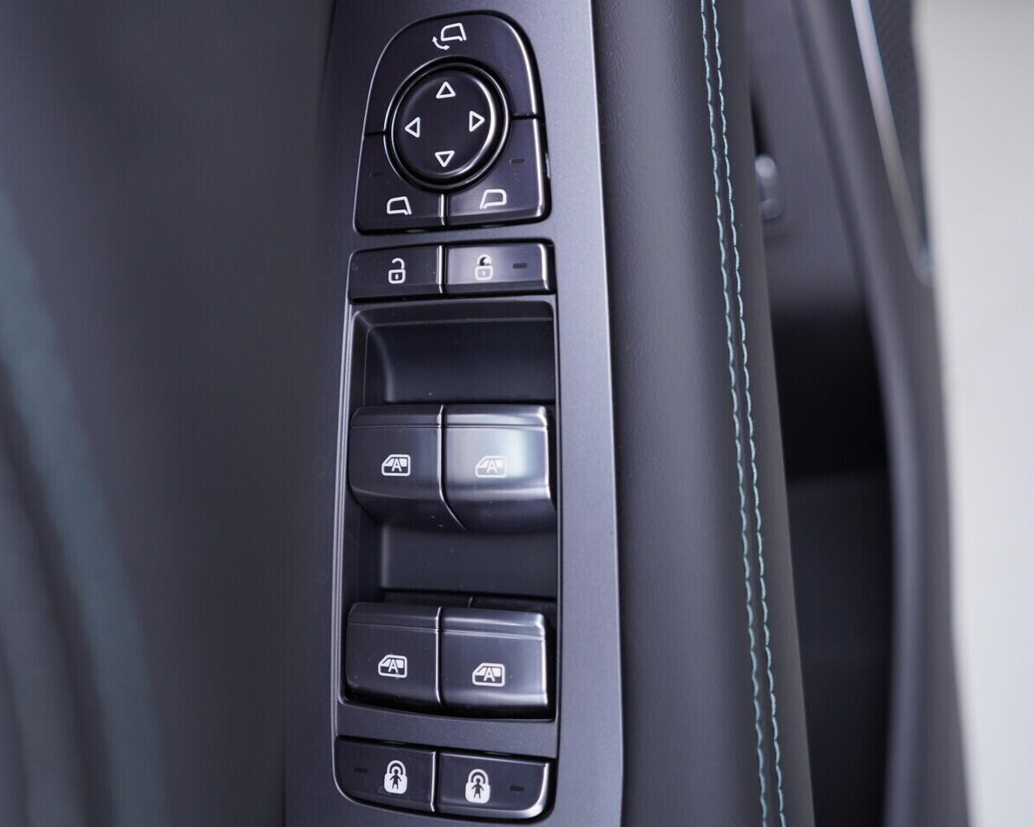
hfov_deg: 44.6
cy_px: 411
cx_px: 429
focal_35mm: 41
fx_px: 1254
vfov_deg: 36.5
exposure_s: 1/40
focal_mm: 24
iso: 250
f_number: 2.8
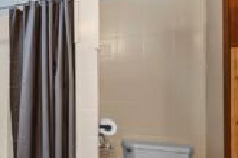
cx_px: -45
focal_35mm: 34
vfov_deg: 38.9
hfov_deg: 40.3
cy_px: 84
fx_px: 225
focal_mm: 14
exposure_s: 1/30
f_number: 8
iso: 200
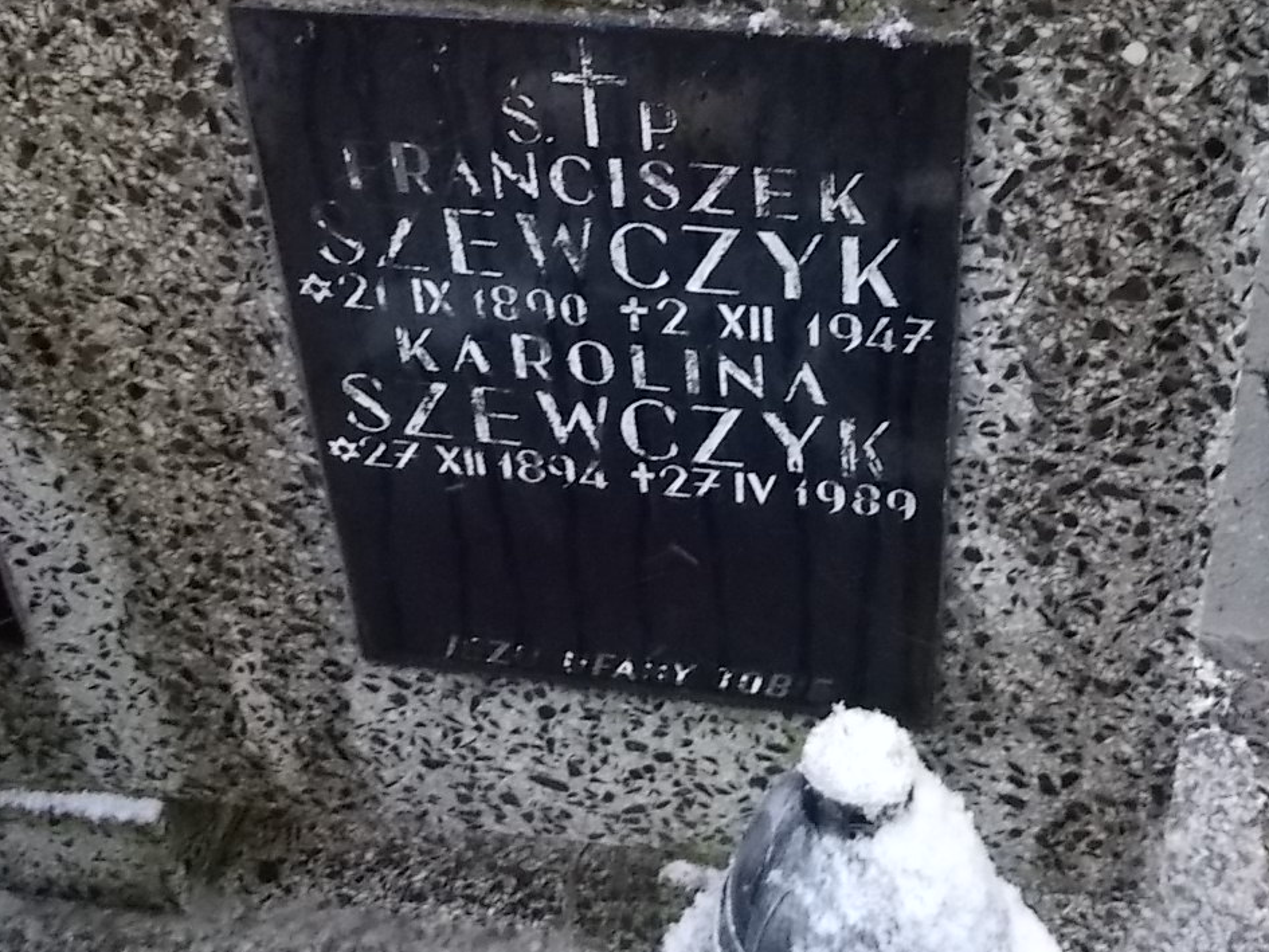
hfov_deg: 42.8
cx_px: 740
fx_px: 1613
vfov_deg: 32.0
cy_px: 188
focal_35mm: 44
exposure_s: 1/50
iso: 400
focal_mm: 4.6
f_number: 3.2
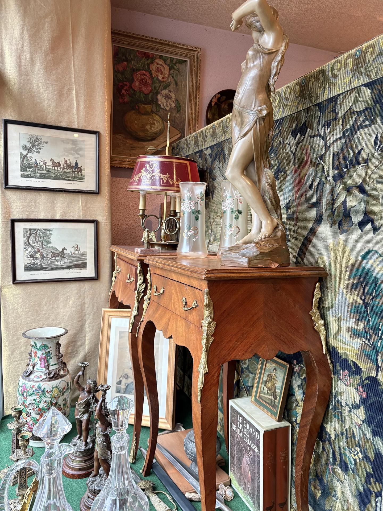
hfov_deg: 53.1
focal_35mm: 26
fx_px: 384
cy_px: 256
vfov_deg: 67.3
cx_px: 192
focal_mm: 5.96
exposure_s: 1/50
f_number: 1.6
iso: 200
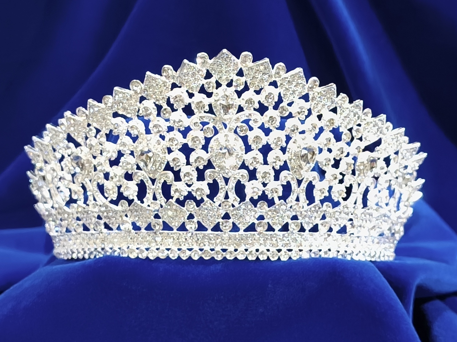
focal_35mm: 81
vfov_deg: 18.2
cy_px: 171
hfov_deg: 24.1
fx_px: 1069
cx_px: 228
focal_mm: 6.57
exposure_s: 1/800
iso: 2500
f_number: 1.6
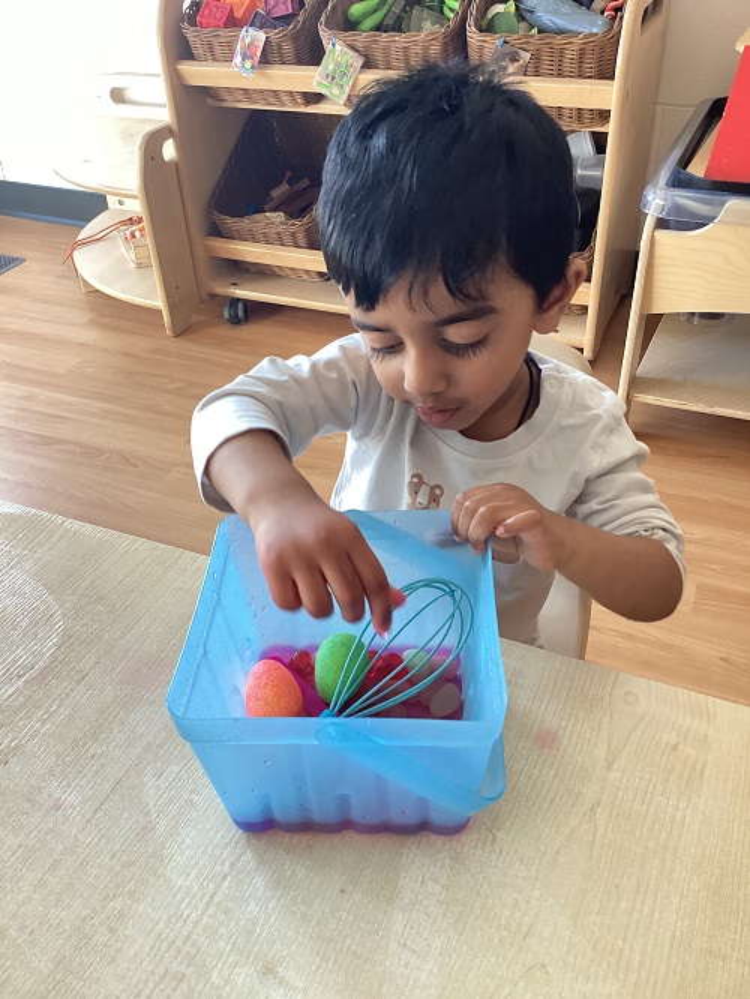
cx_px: 375
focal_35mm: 31
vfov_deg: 58.3
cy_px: 500
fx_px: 895
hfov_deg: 45.5
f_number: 2.4
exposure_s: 1/60
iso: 125
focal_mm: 3.3
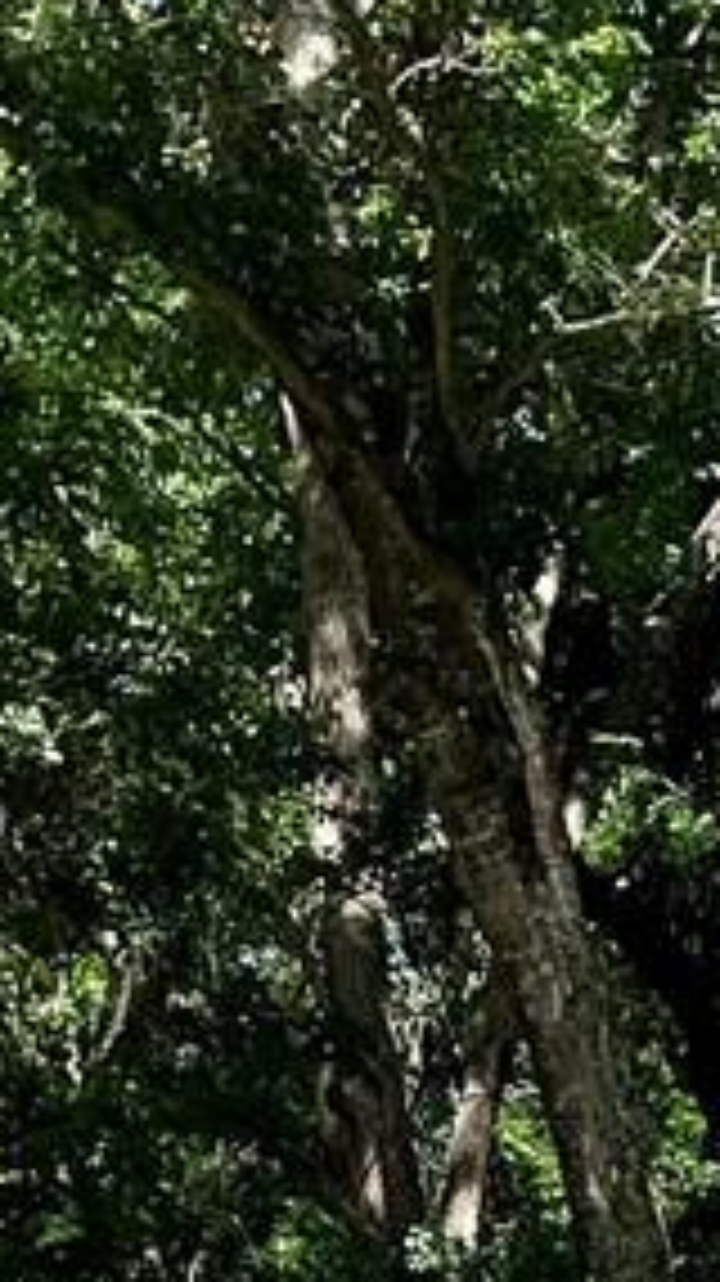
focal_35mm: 159
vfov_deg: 12.2
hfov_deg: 7.2
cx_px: 1696
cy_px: 2429
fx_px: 5405
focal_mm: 5.1
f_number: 1.6
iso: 50
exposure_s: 1/2463
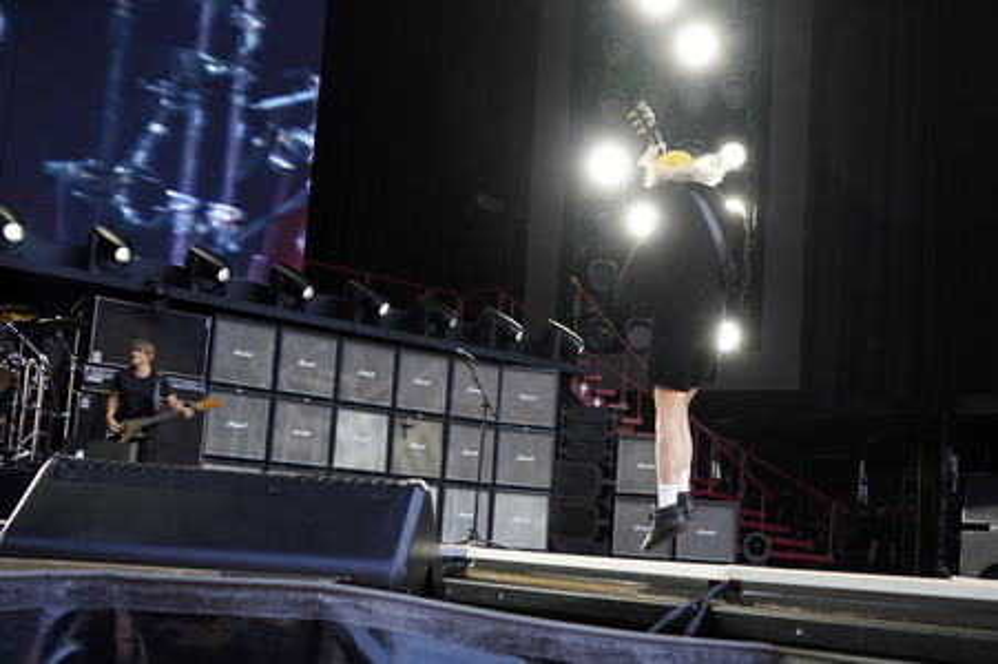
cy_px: 332
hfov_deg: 50.7
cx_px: 499
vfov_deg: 35.0
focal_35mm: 38
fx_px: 1053
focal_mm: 38
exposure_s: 1/400
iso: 1600
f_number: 5
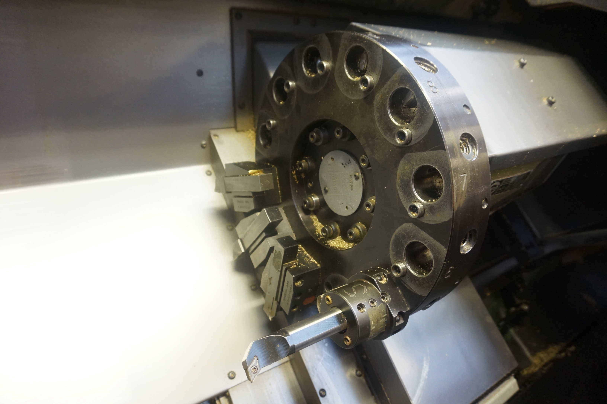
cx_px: 304
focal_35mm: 24
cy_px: 202
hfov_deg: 73.8
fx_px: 404
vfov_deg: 53.1
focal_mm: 16
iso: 1600
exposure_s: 1/60
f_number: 3.5
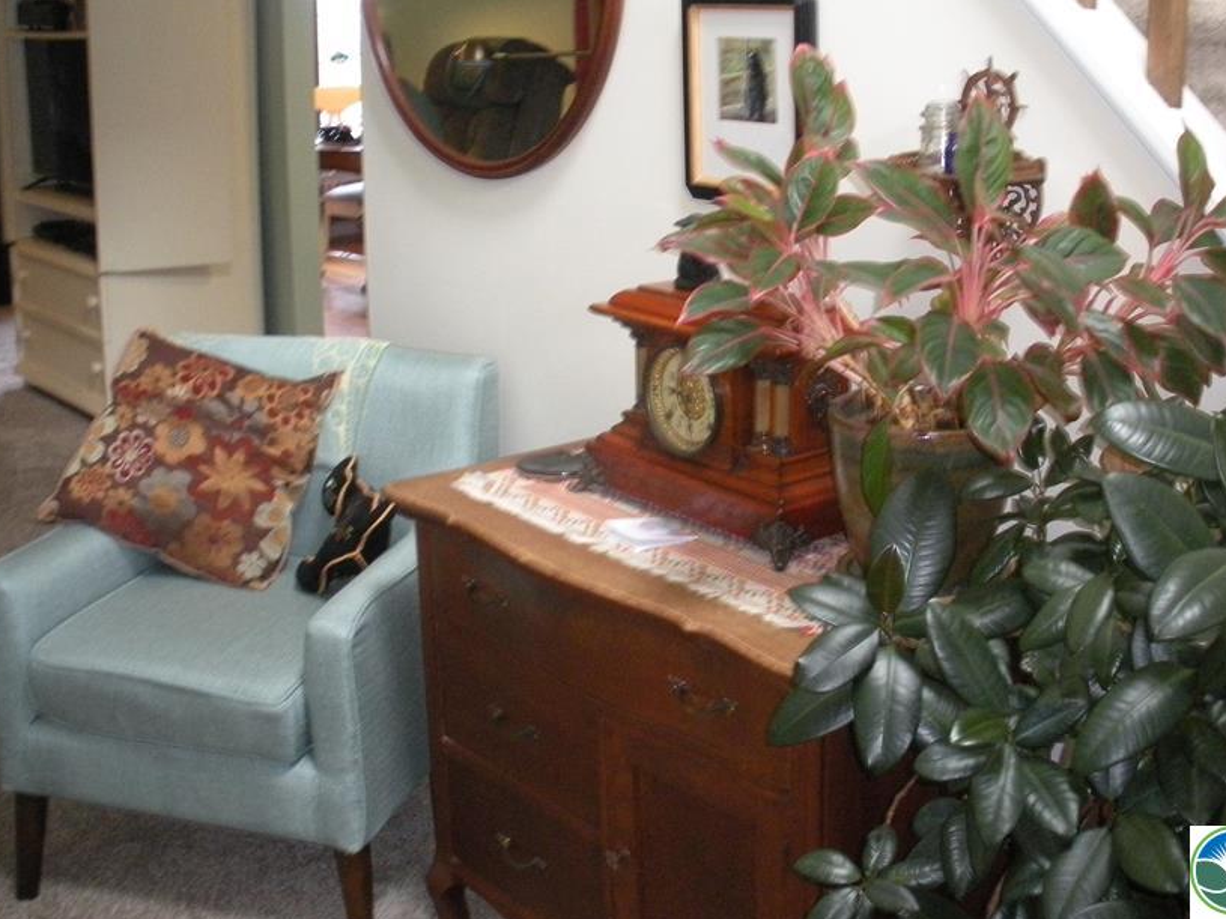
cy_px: 349
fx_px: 1558
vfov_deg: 32.7
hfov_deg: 42.8
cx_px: 727
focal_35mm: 44
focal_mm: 6.3
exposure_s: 1/30
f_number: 3.5
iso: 400
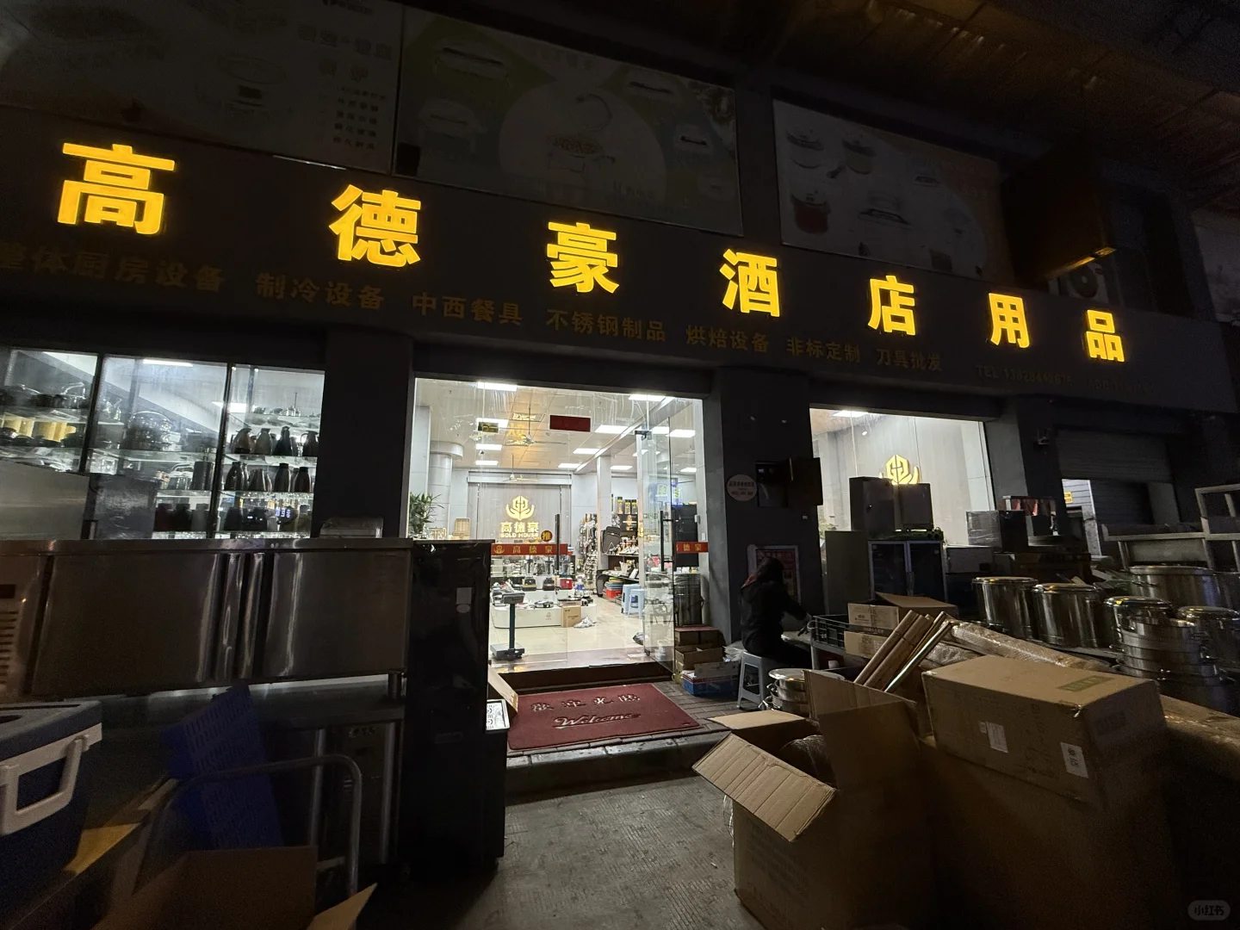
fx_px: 502
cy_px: 465
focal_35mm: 14
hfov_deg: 102.1
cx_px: 620
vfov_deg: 85.7
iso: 250
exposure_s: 1/100
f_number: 2.2
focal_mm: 2.22
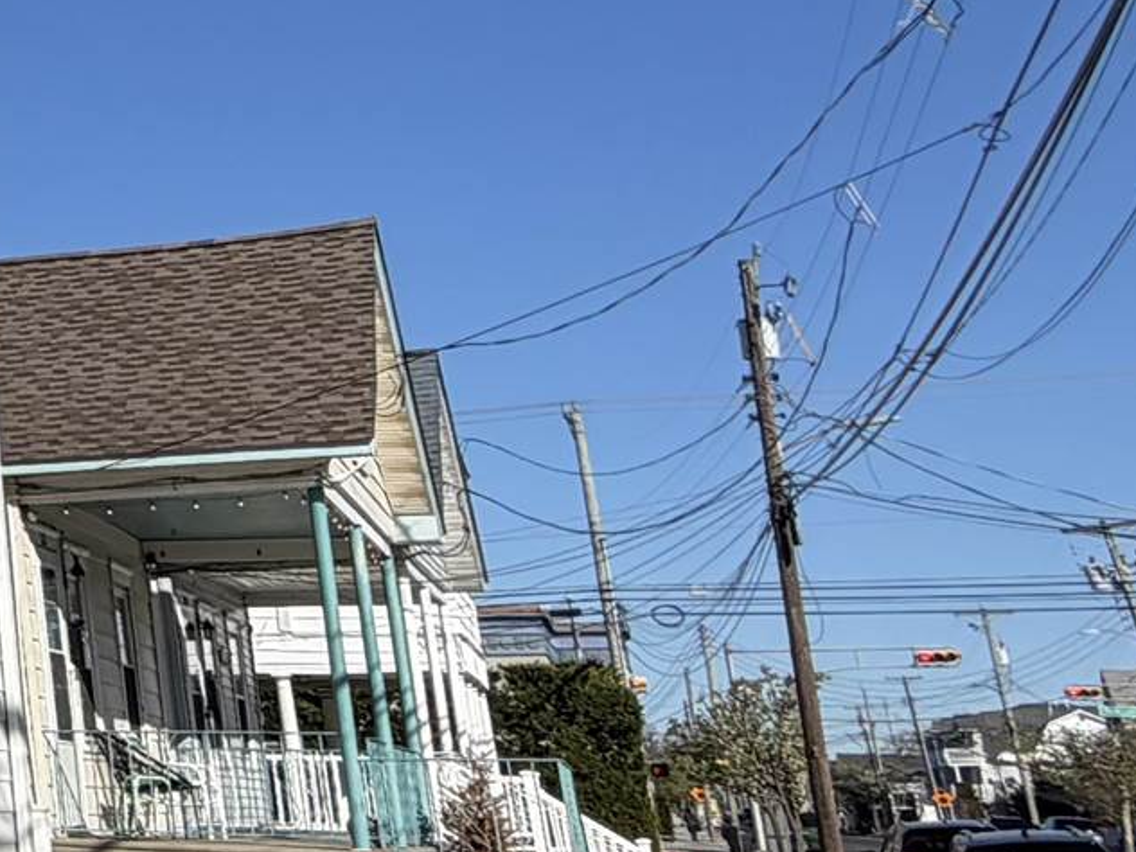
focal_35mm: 68
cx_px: -793
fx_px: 2232
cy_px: 68
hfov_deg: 21.3
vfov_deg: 21.1
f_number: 2.2
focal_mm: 2.22
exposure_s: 1/1497
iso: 20
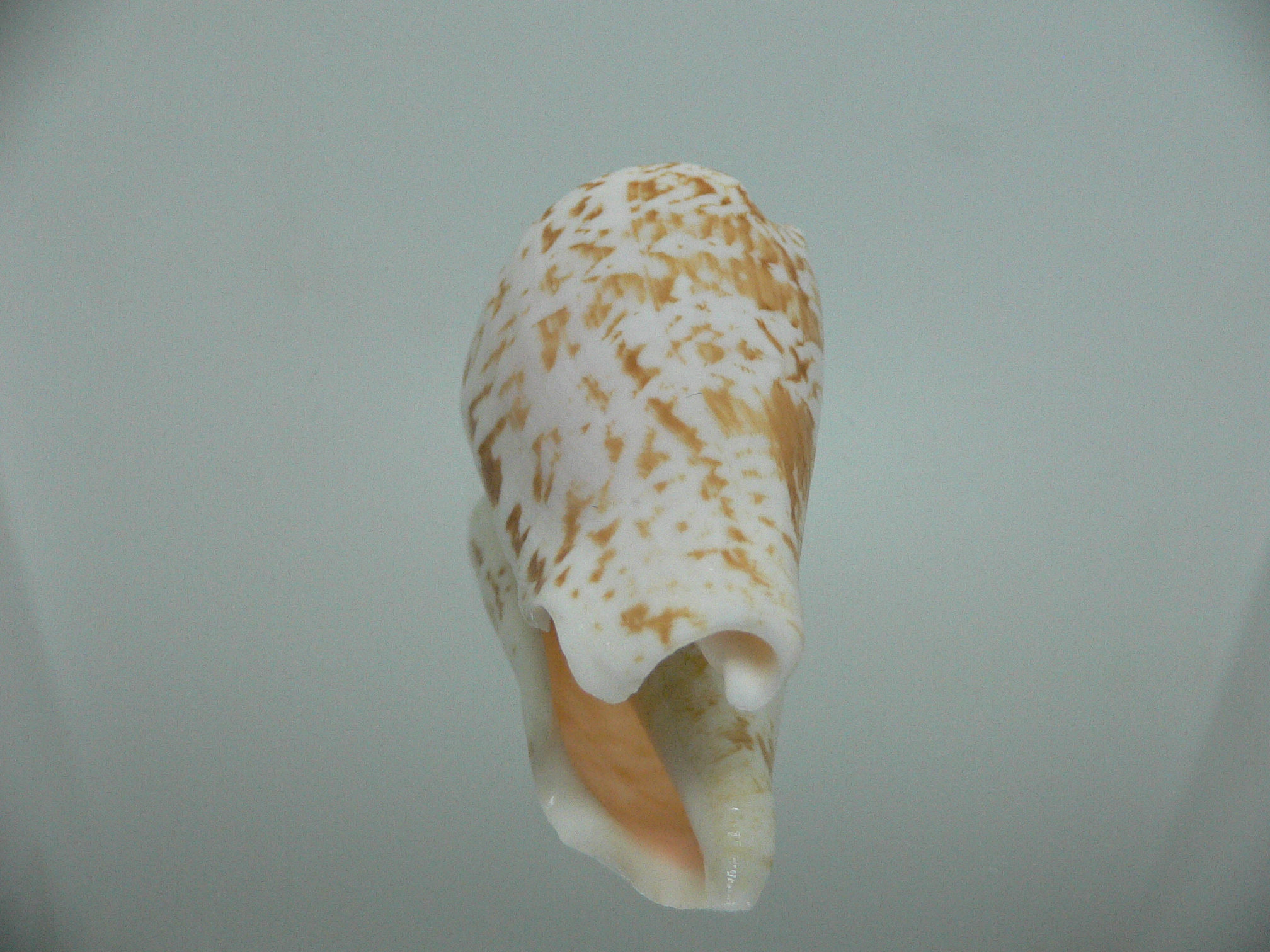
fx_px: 1284
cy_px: 476
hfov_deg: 52.6
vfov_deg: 40.7
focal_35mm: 35
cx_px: 635
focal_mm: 4.6
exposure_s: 1/60
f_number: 2.8
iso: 200
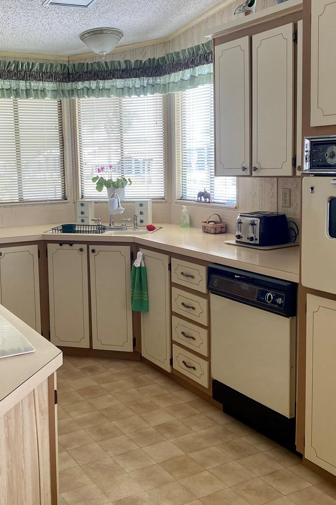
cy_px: 241
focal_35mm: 40
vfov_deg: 48.5
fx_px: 560
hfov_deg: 33.2
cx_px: 126
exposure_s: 1/121
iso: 100
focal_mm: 4.25
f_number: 1.8
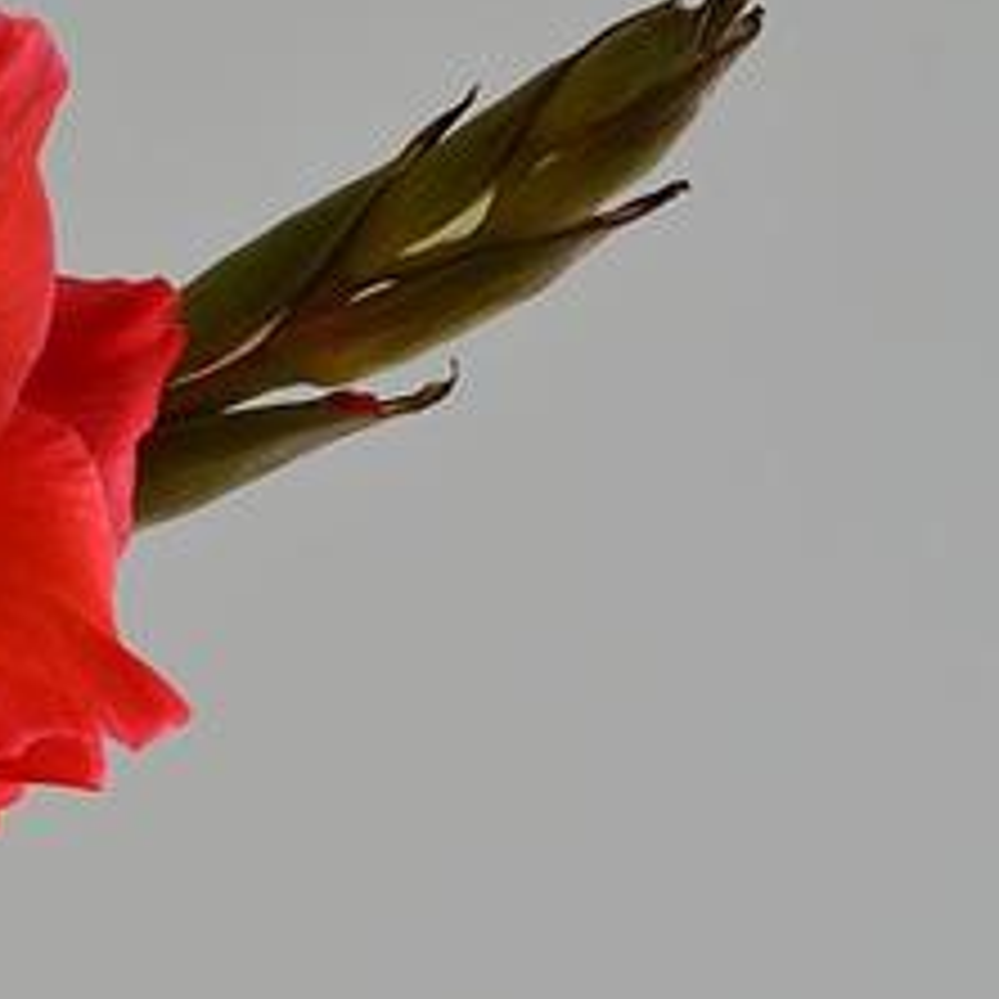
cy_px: 747
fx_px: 30039
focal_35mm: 920
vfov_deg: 1.9
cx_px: -567
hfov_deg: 1.9
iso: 100
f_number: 18
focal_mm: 200
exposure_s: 1/1.3
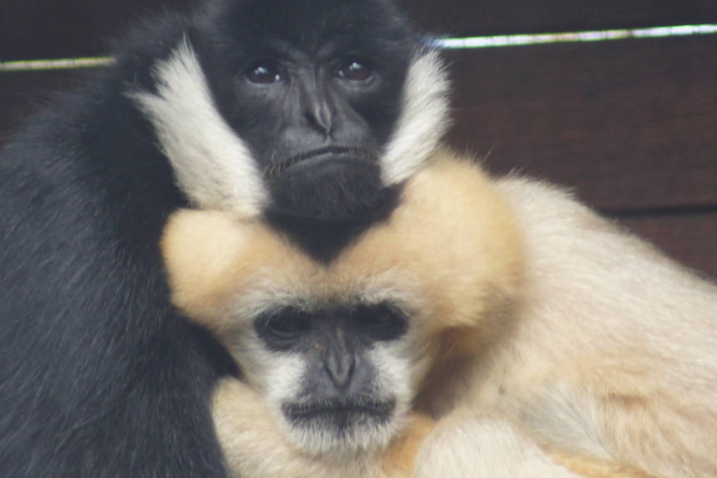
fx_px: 16785
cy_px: 181
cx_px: 348
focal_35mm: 843
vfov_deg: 1.6
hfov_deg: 2.4
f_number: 5.6
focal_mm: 300
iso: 400
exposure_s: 1/80
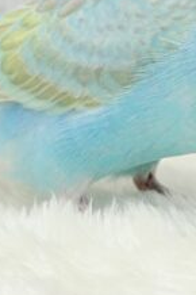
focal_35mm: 159
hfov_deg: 8.6
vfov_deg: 12.8
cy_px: 31
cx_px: 153
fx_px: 1300
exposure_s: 1/50
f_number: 1.6
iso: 40
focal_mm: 5.96
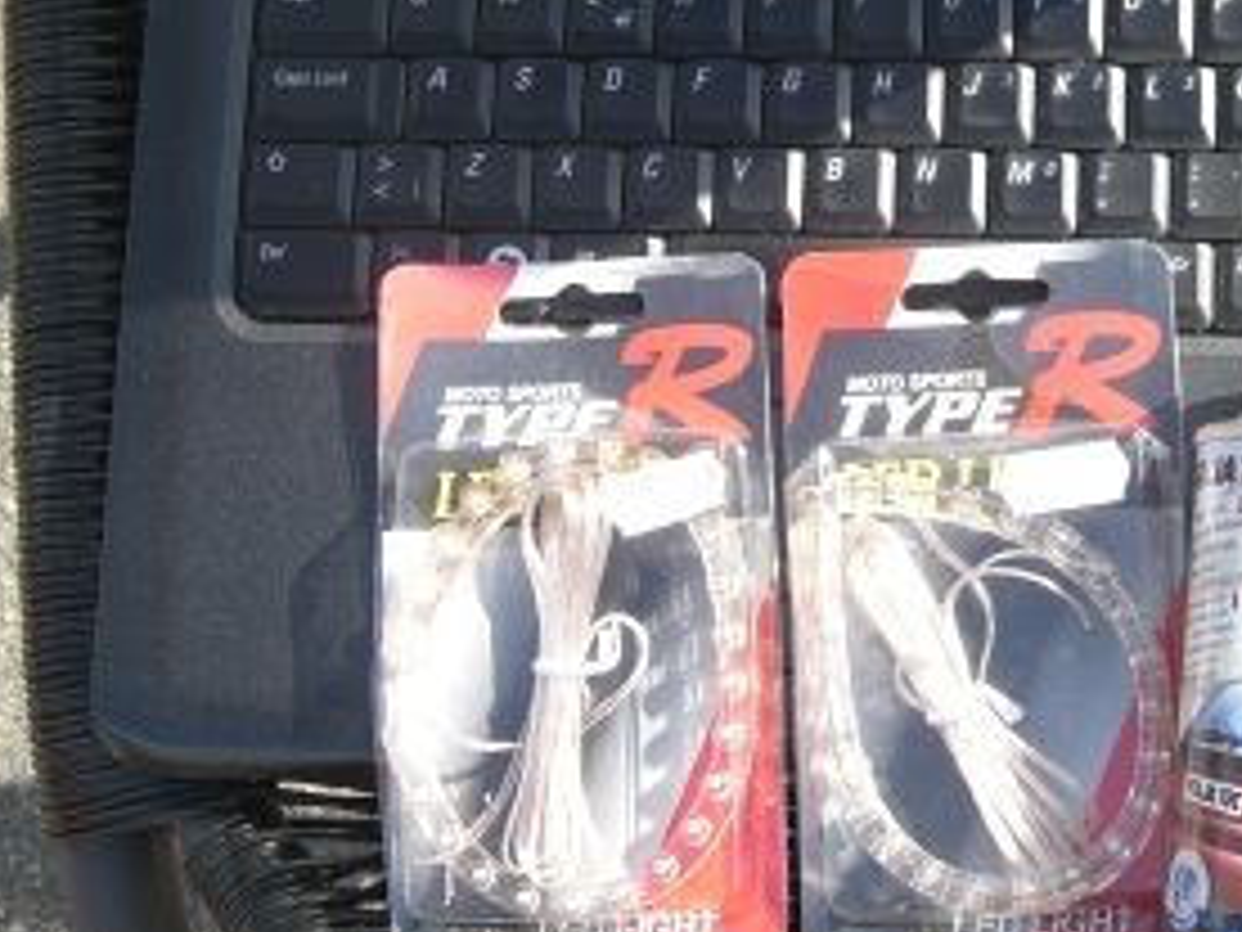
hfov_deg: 21.9
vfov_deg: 16.8
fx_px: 3157
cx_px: 1048
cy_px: 351
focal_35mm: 88
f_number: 4
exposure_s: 1/320
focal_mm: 7.9
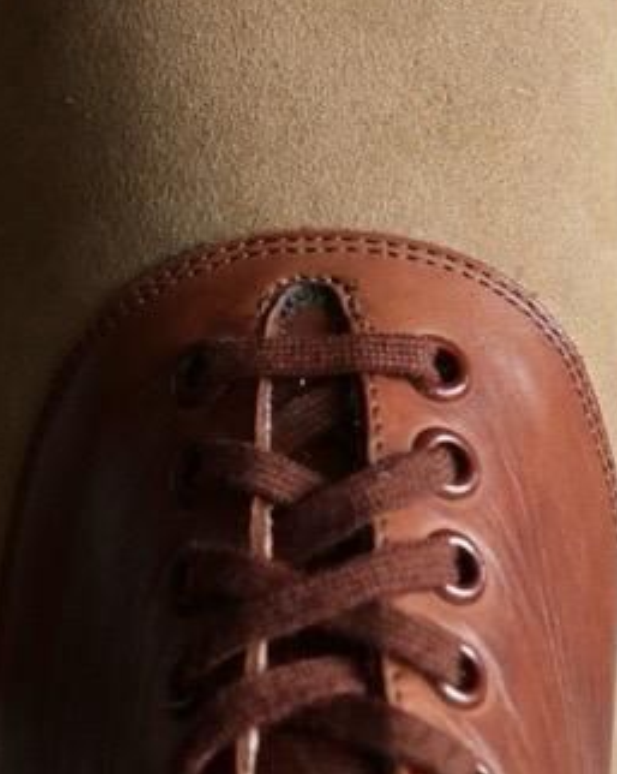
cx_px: 293
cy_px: 189
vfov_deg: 10.9
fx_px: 4023
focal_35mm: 176
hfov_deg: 8.8
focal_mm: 34
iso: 1000
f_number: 3.8
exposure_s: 1/80
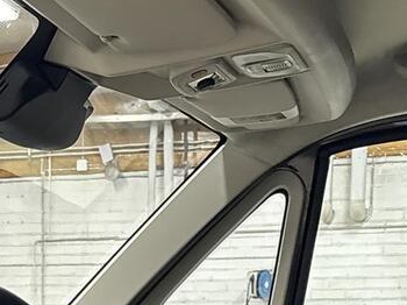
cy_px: 609
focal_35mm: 107
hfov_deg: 17.9
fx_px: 1257
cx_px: 1
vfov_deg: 12.2
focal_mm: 5.96
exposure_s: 1/50
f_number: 1.6
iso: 500
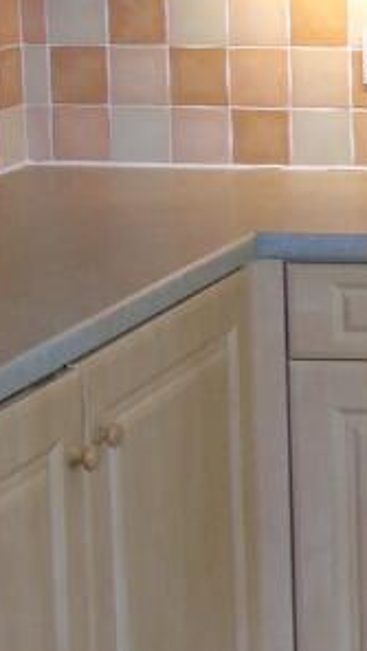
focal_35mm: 128
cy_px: 156
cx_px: 925
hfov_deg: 8.5
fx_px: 2209
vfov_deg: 16.7
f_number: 3.8
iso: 200
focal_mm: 6.1
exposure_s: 1/40
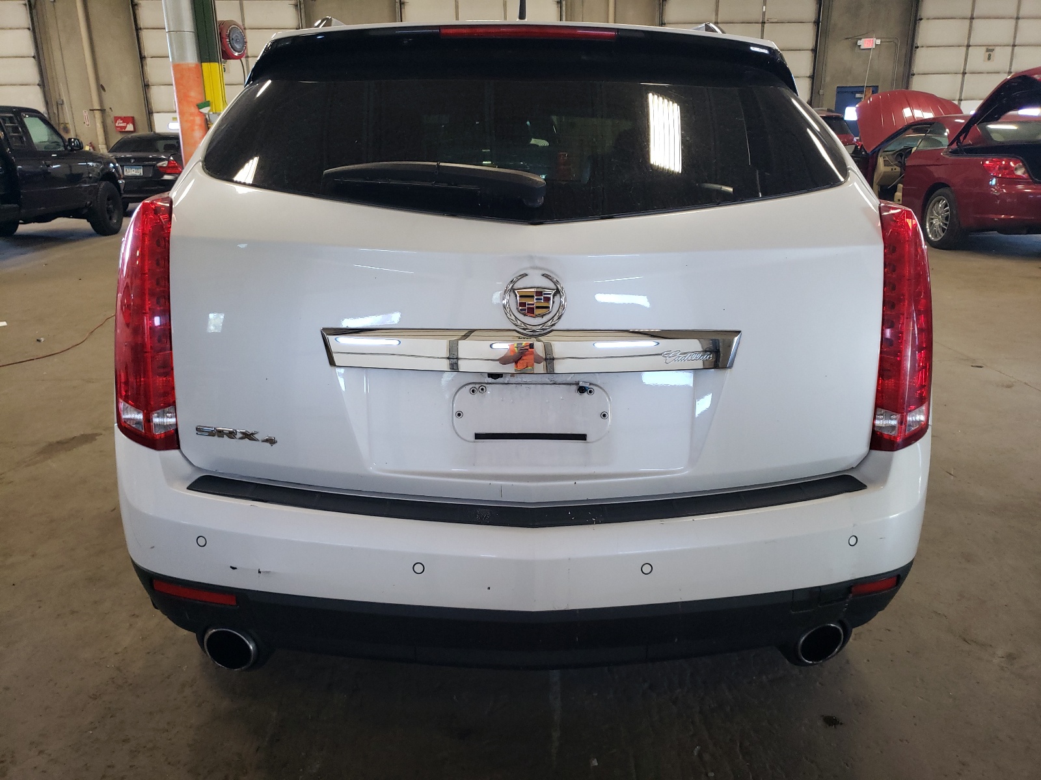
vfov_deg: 53.1
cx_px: 520
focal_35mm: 26
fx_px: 782
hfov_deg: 67.3
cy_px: 390
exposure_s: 1/60.2
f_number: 1.5
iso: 135
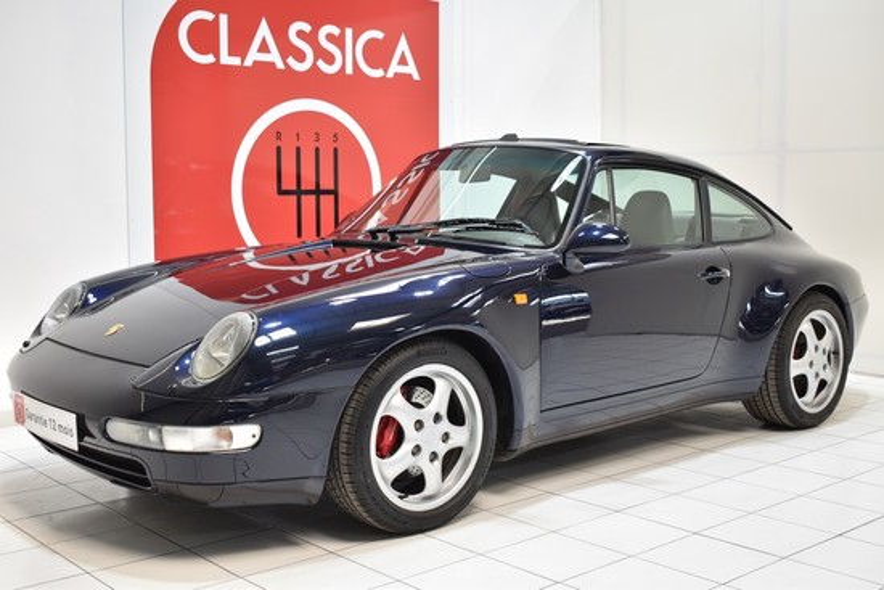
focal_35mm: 44
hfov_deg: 45.0
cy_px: 295
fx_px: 1068
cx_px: 442
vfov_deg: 30.9
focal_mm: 29
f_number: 4.2
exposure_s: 1/25
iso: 100
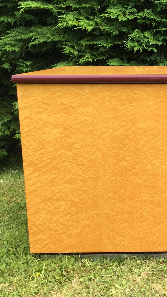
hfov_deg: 17.6
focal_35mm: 60
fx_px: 472
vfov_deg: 34.8
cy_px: 117
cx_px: 263
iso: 32
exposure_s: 1/471
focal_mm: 4.15
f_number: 2.2
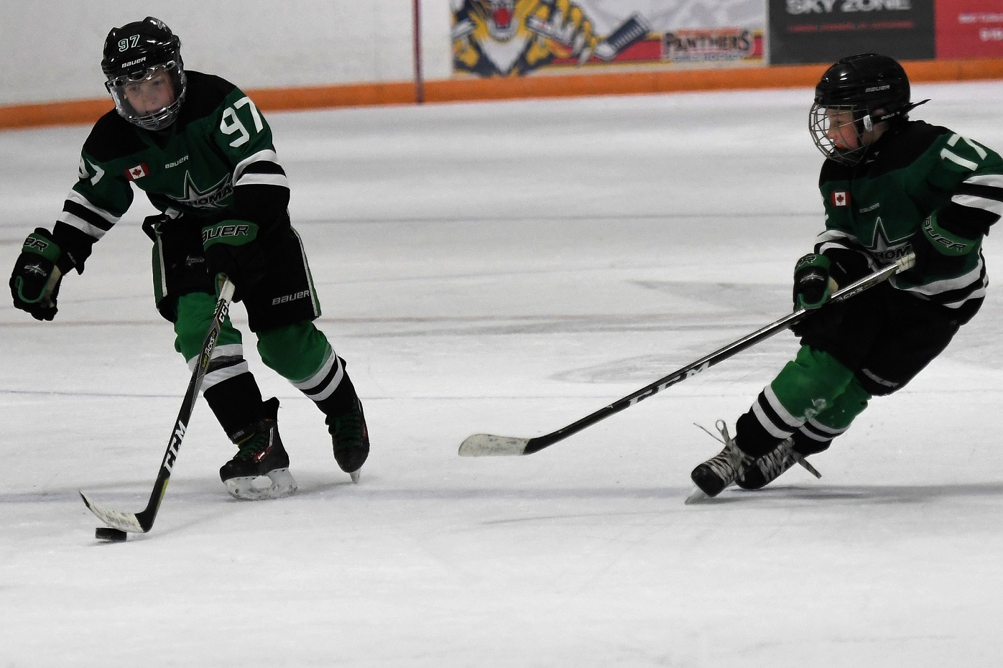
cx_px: 502
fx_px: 4596
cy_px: 334
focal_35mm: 165
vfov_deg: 8.3
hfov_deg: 12.5
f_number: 2.8
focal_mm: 110
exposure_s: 1/1000
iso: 1600
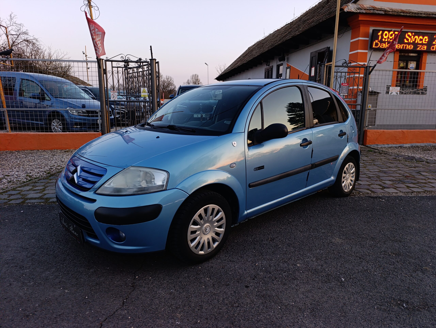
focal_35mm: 23
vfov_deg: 59.0
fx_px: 290
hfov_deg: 73.8
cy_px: 164
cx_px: 218
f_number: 1.6
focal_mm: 6.14
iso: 320
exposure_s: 1/100
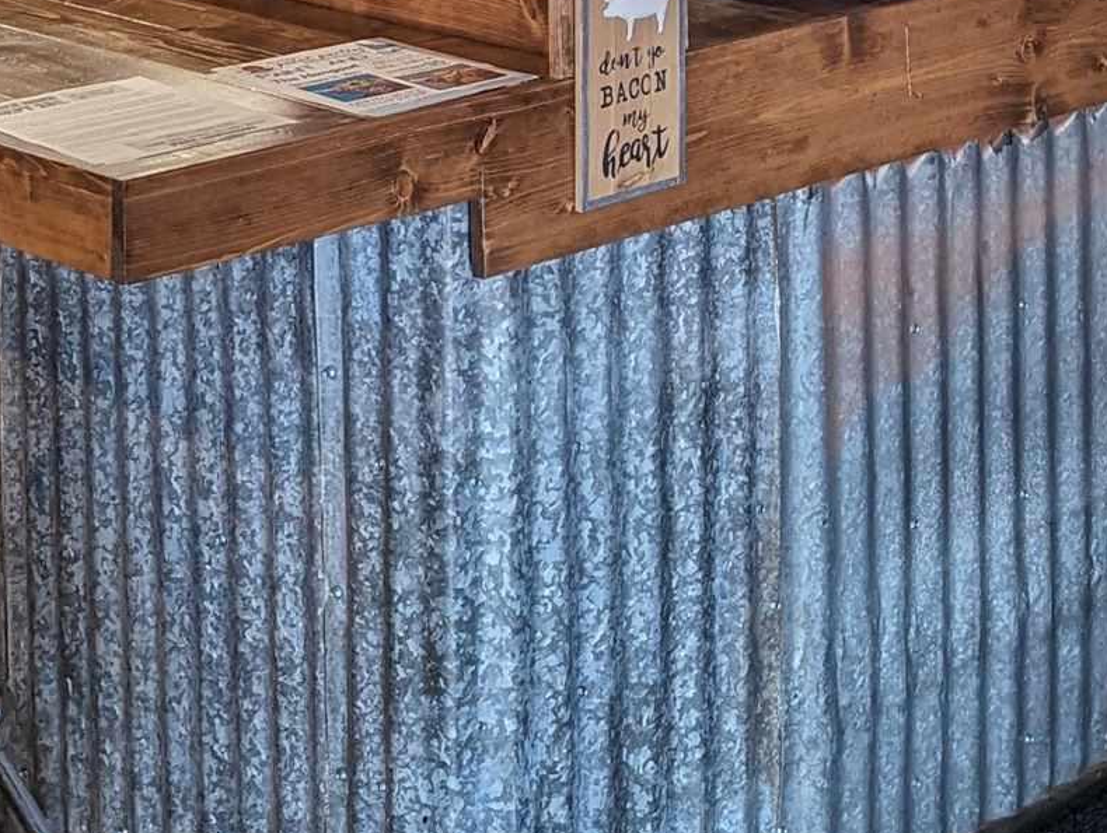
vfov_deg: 14.9
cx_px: 724
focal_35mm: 93
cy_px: -379
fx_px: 2979
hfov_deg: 21.0
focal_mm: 6.81
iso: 45
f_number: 1.85
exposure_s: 1/30
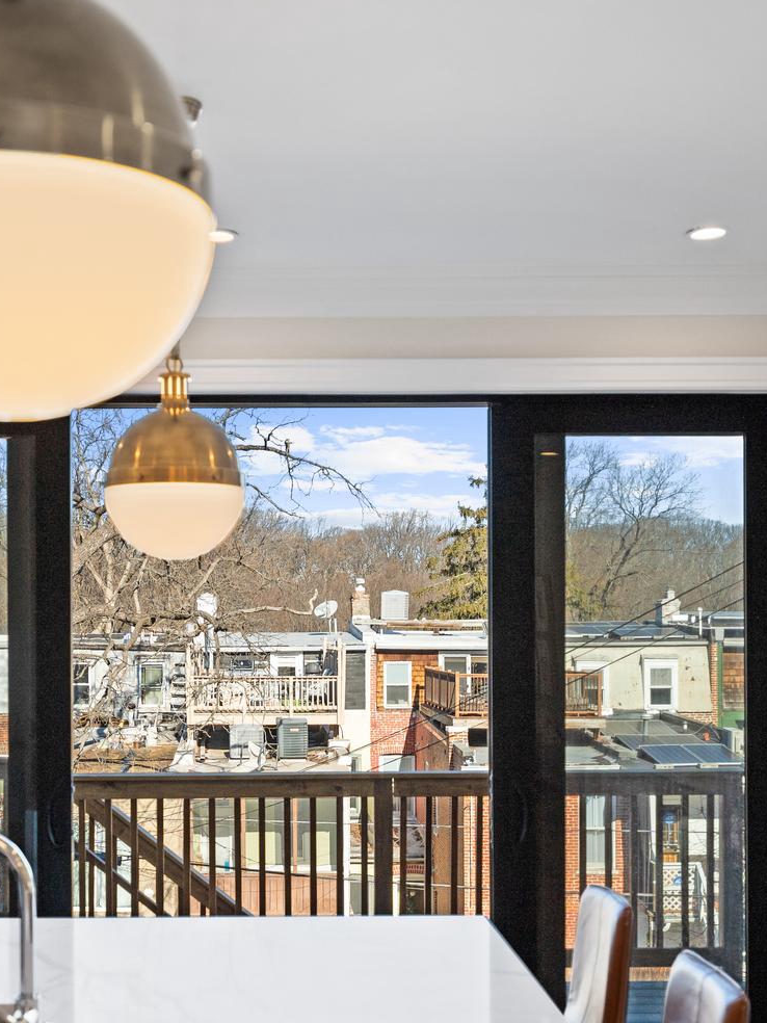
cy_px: 651
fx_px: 1418
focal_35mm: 48
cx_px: 270
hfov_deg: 30.1
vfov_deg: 39.3
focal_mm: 24
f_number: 2.8
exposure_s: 1/200
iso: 200
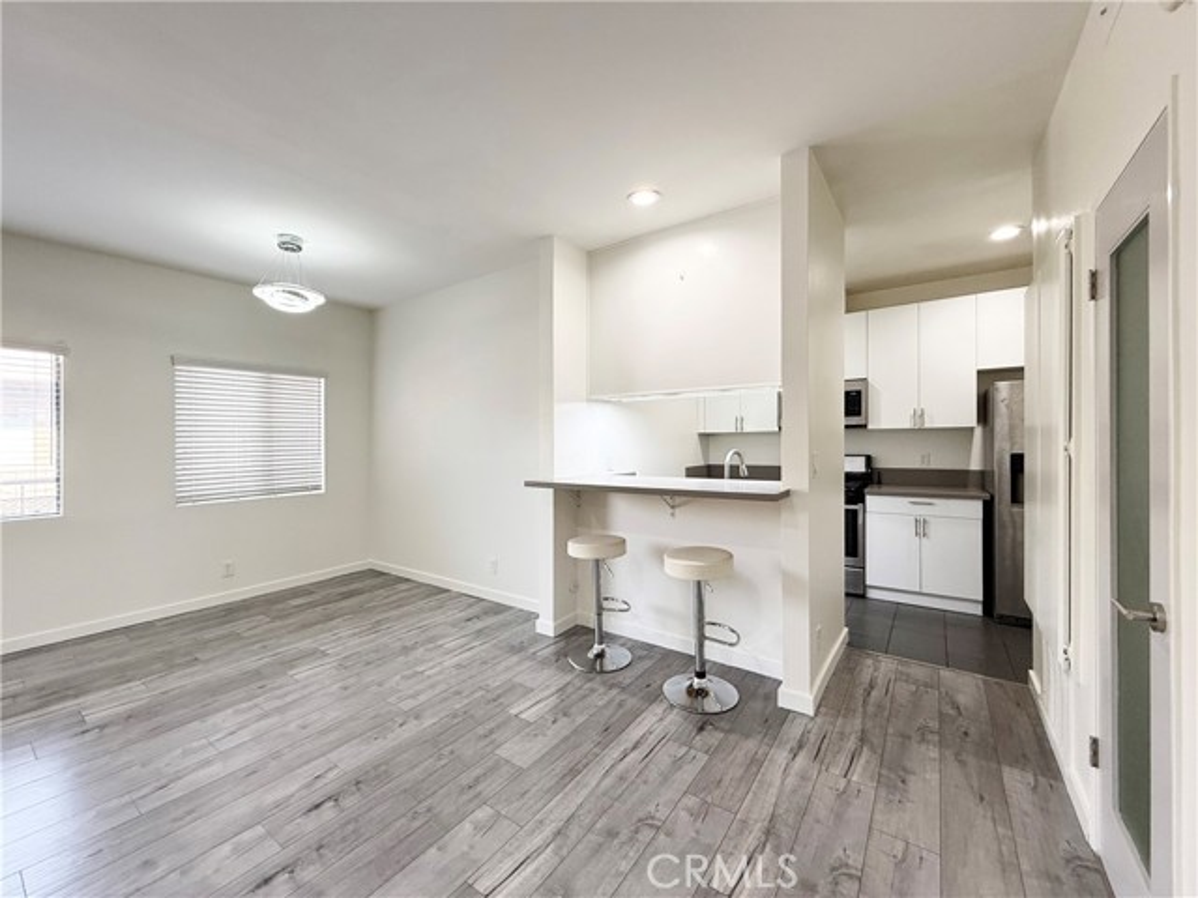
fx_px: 485
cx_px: 599
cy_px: 449
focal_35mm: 14
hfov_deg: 102.1
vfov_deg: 85.7
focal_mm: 2.22
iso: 160
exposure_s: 1/120
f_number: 2.2
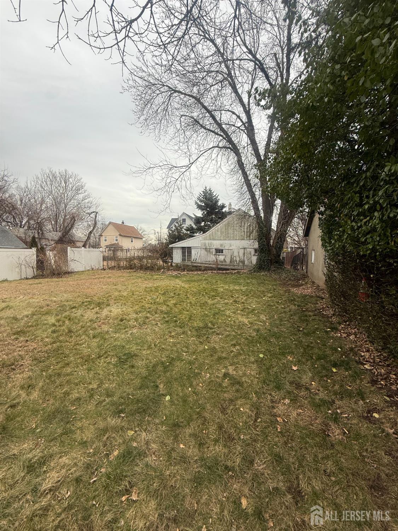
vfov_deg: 102.1
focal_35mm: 14
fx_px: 215
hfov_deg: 85.7
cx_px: 199
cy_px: 266
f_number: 2.2
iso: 50
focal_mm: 2.22
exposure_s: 1/342
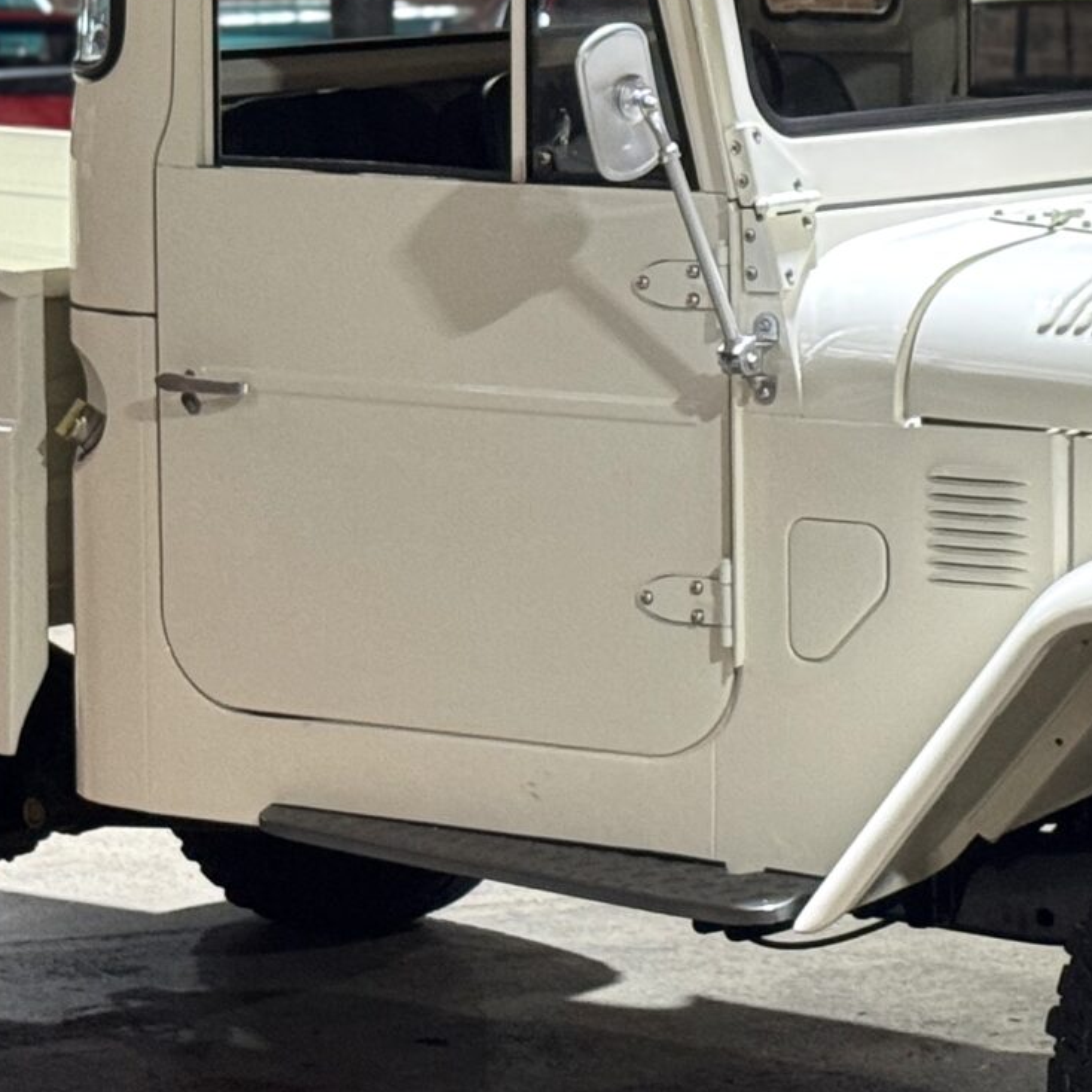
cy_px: 240
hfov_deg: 11.8
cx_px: 768
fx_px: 5282
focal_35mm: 148
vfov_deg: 11.8
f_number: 1.78
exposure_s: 1/50
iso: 250
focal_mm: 6.76
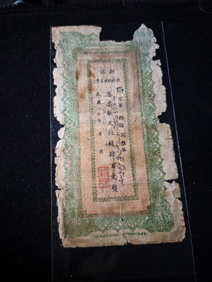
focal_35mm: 23
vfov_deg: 73.9
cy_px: 141
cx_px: 106
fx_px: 188
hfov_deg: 58.9
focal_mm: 5.6
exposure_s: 1/100
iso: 248
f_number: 1.57
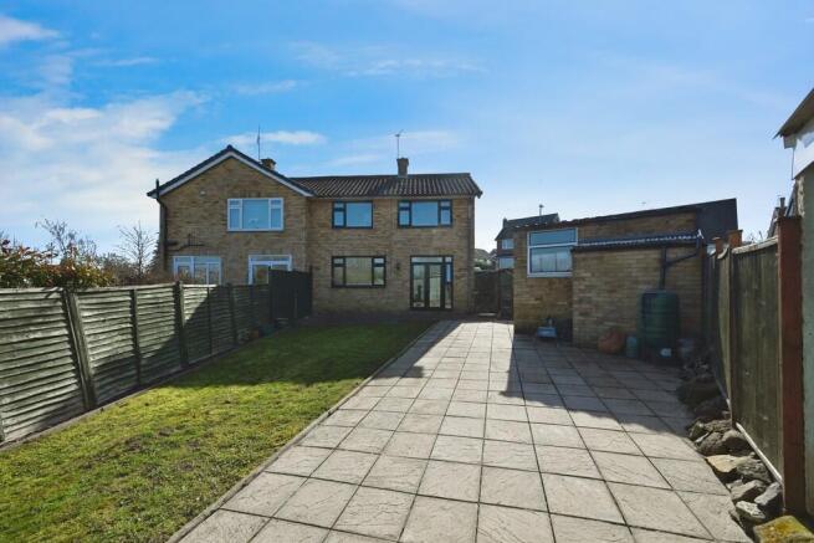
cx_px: 407
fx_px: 317
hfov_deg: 104.2
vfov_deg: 81.2
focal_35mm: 14
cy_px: 272
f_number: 9
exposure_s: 1/320
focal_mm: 14
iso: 100
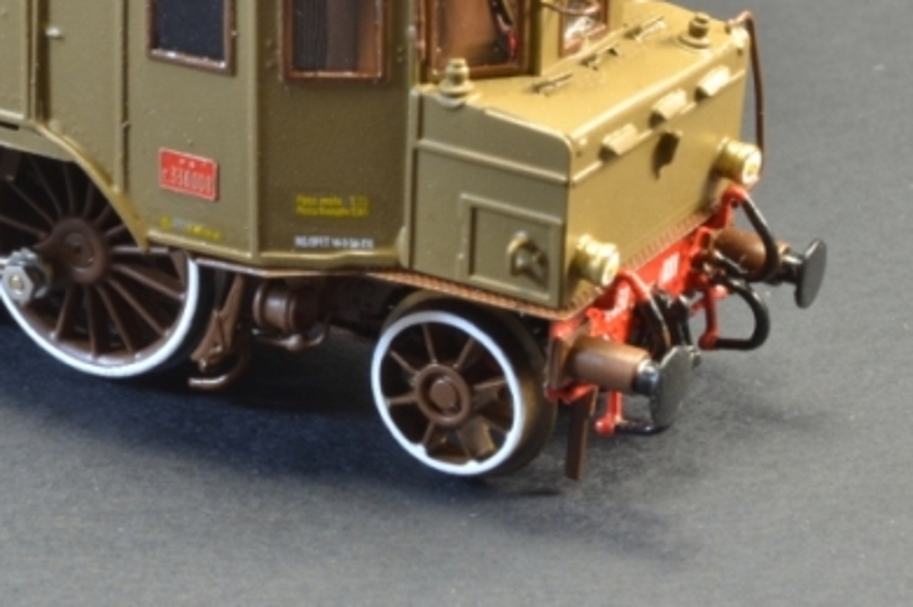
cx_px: -25
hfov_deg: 18.1
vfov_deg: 12.3
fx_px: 2789
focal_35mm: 110
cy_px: -2
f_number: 20
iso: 100
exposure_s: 1
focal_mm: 35
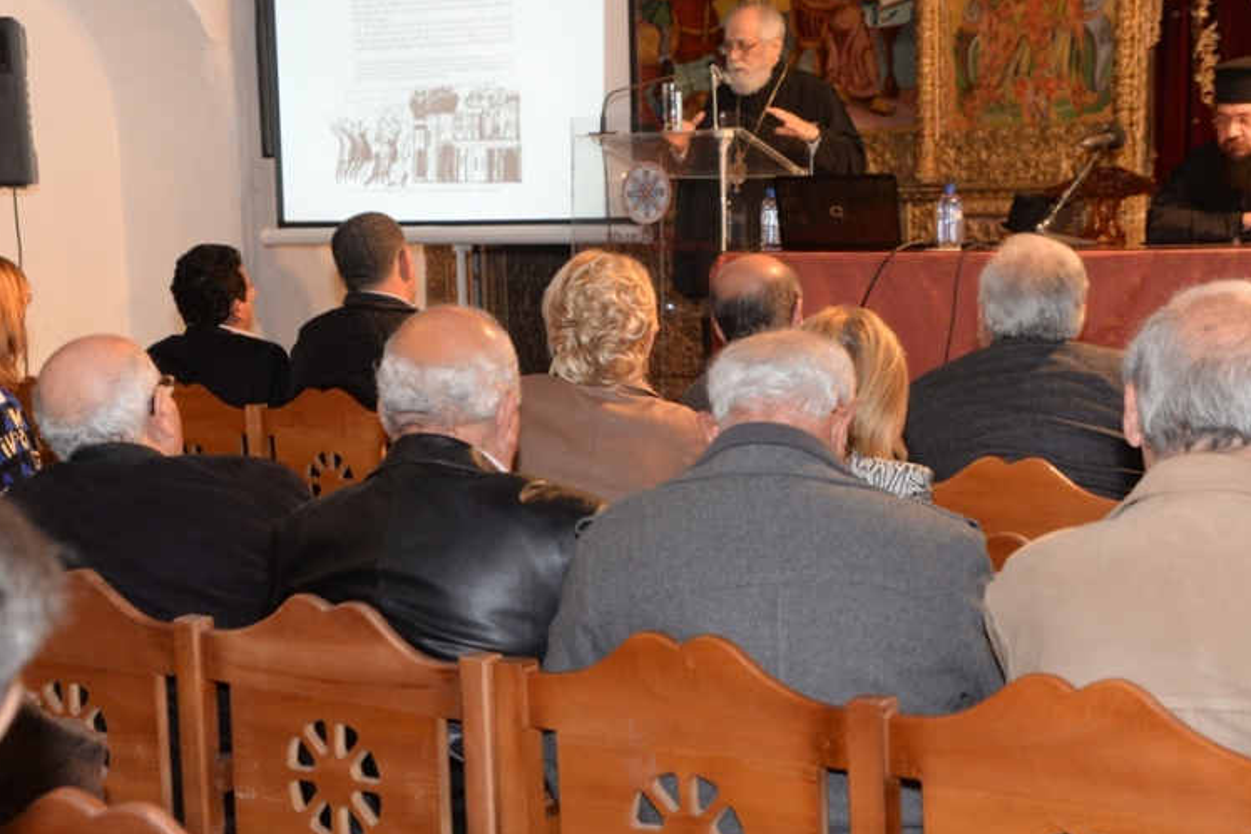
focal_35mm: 77
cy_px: 425
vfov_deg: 17.7
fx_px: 2676
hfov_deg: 26.3
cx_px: 642
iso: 1600
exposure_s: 1/60
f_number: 6.3
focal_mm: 60
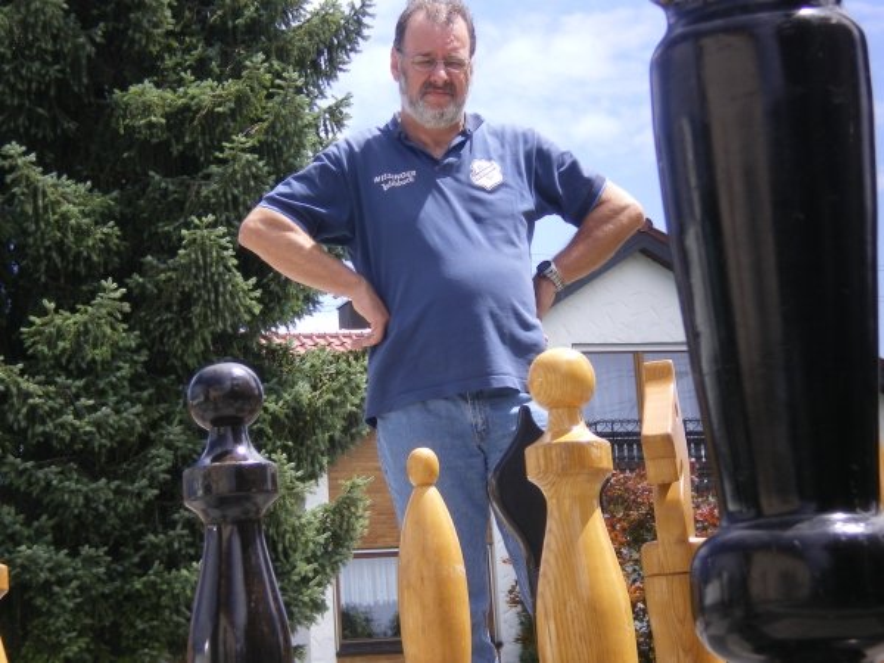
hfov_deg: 17.3
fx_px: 2911
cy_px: 332
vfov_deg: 13.0
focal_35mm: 114
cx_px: 442
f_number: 5.9
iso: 64
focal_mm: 18.9
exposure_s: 1/125
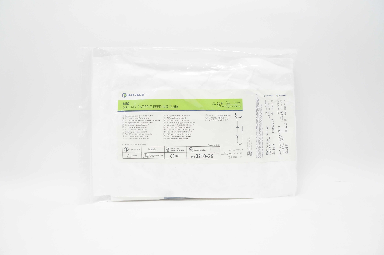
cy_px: 128
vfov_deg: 47.8
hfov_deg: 67.4
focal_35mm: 27
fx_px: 288
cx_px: 192
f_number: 6.3
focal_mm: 18
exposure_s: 1/160
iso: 1600
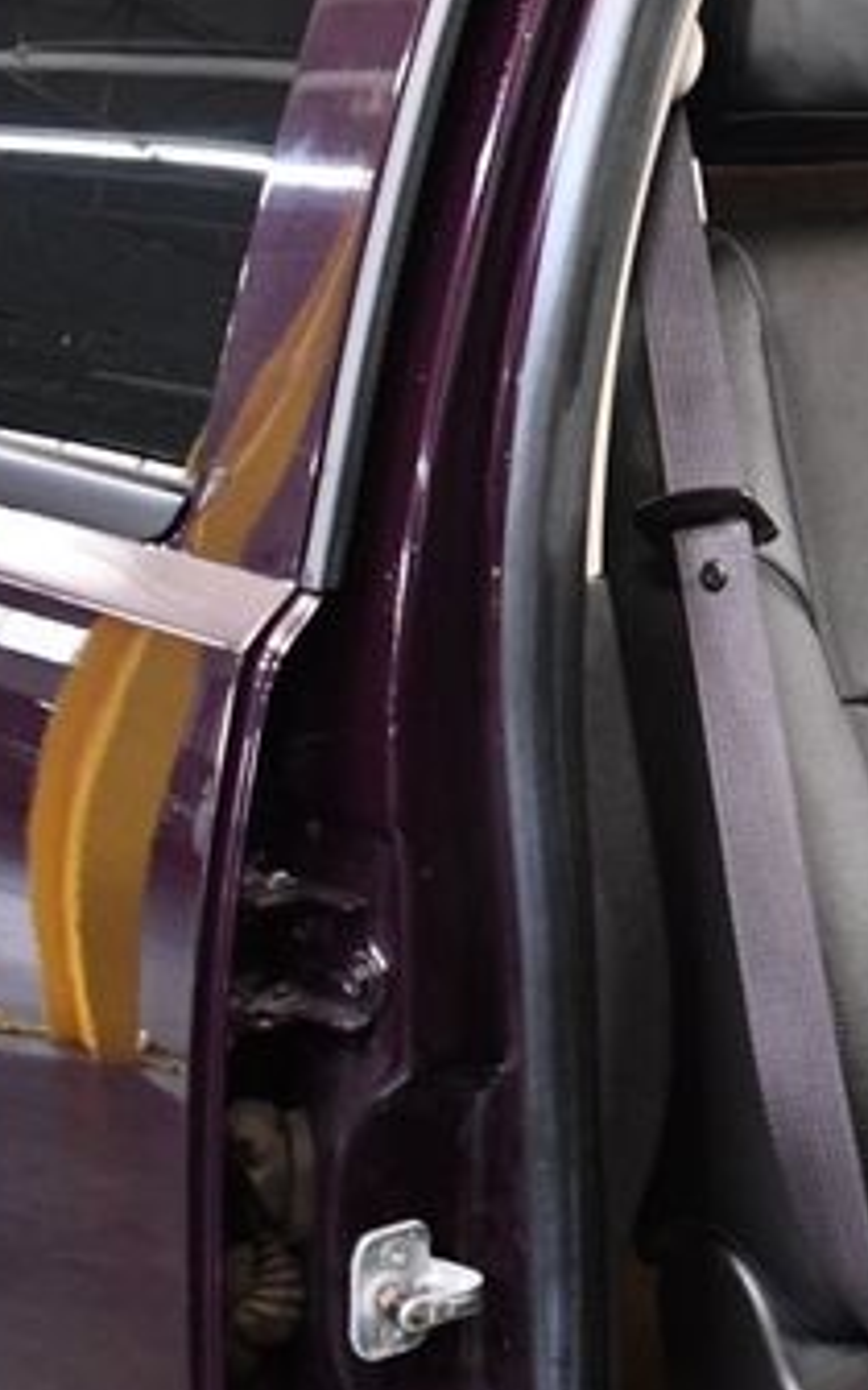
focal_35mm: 70
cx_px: 1265
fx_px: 2649
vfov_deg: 29.4
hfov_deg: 17.0
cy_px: 654
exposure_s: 1/80
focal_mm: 18
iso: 3200
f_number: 3.5
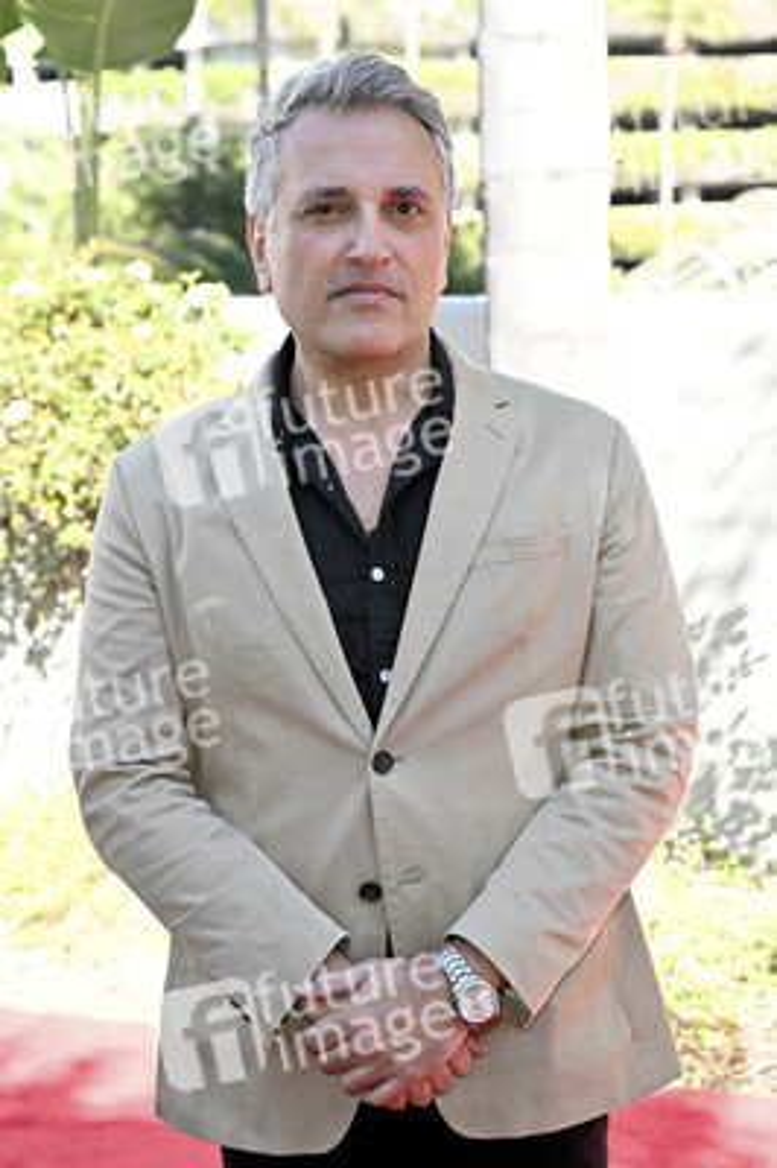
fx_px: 2043
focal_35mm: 63
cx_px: 388
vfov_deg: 31.9
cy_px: 584
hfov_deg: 21.5
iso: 500
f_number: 5.6
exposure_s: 1/320
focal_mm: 63
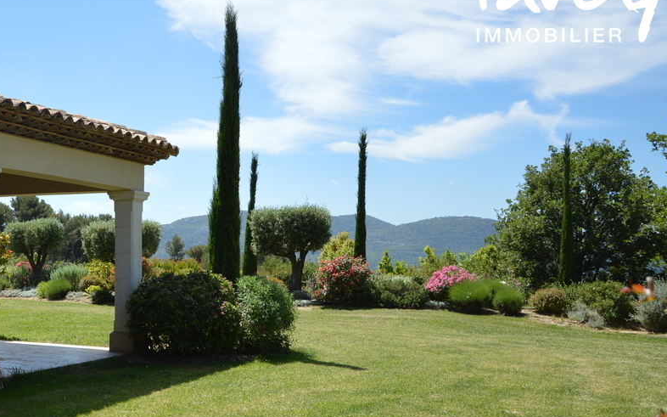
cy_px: 251
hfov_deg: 45.5
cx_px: 165
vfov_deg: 30.4
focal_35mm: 42
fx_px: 763
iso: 100
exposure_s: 1/640
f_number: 4
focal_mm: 18
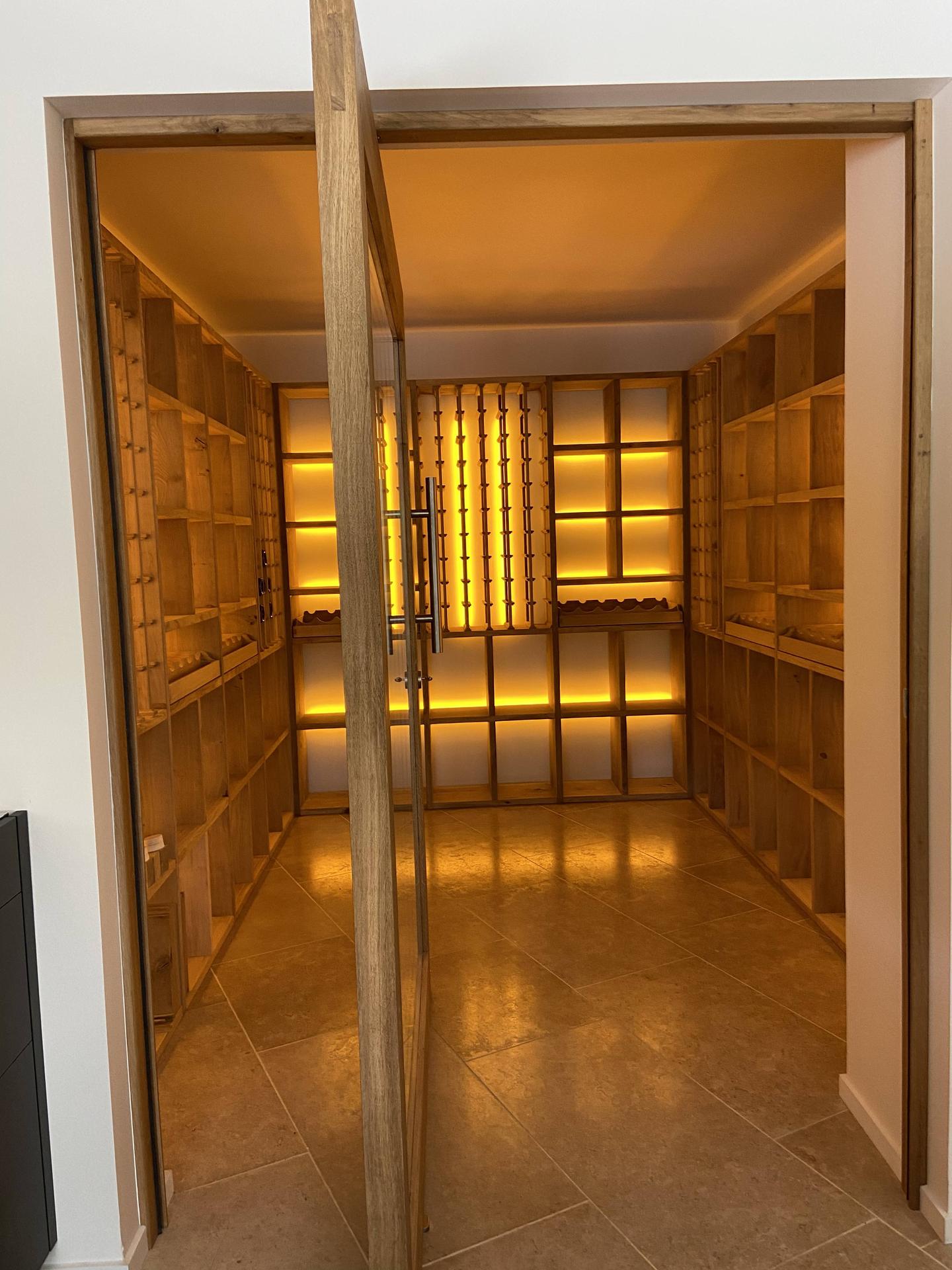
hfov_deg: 53.1
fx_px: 953
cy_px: 635
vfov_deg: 67.3
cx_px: 476
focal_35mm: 26
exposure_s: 1/69
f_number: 1.8
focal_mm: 4.25
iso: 125
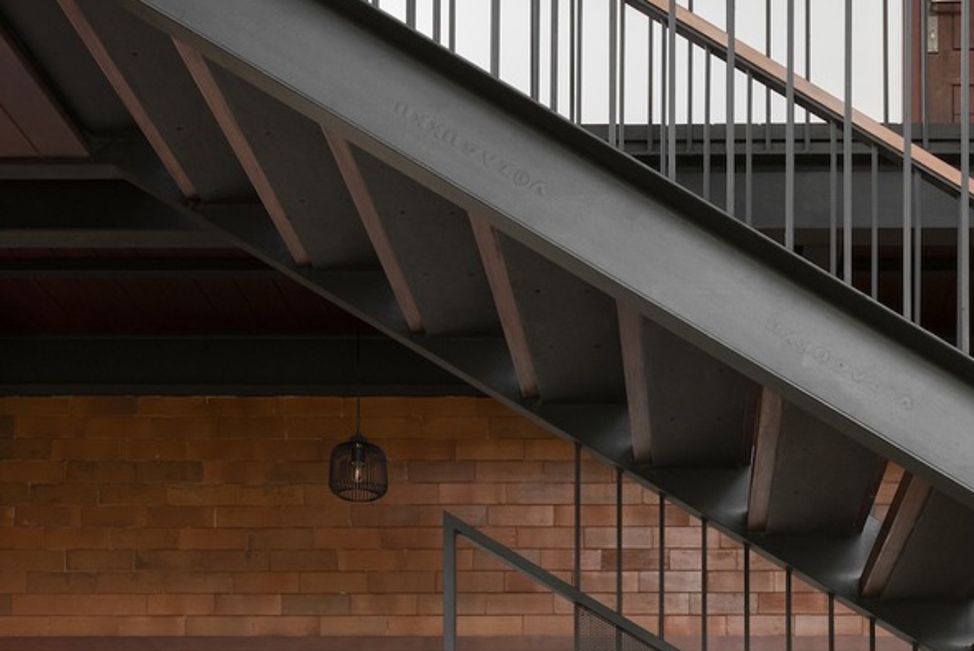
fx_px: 1651
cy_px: 976
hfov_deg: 32.4
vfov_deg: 19.4
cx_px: 708
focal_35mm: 61
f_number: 11
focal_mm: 18
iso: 320
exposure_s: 1/4
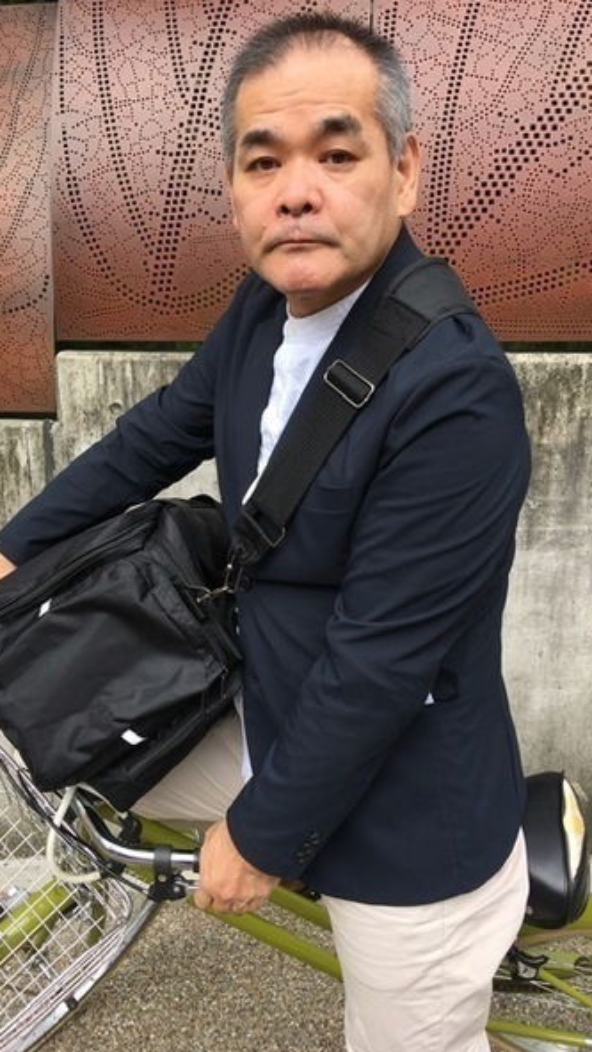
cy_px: 530
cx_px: 247
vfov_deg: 61.0
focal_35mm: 32
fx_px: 893
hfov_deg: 36.6
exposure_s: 1/351
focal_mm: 4.15
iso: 25
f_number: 2.2
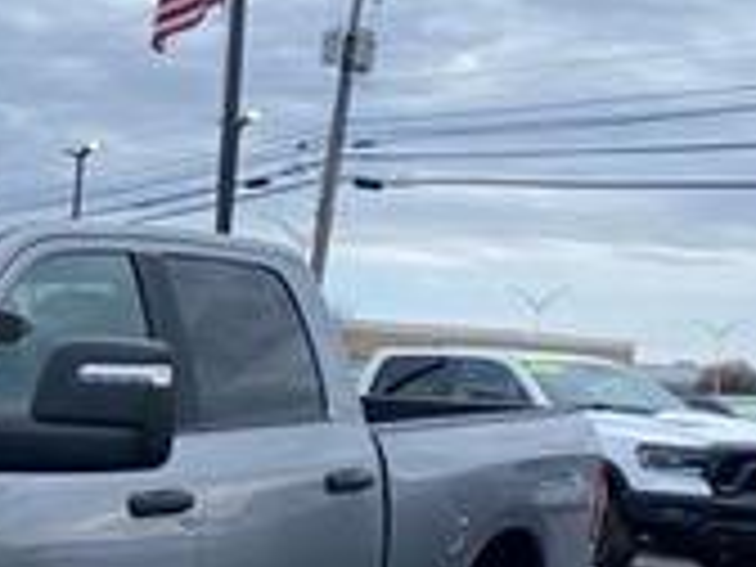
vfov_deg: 18.5
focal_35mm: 78
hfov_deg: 22.1
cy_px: 522
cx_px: -270
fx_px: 1703
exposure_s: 1/594
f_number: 1.8
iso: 32
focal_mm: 4.25
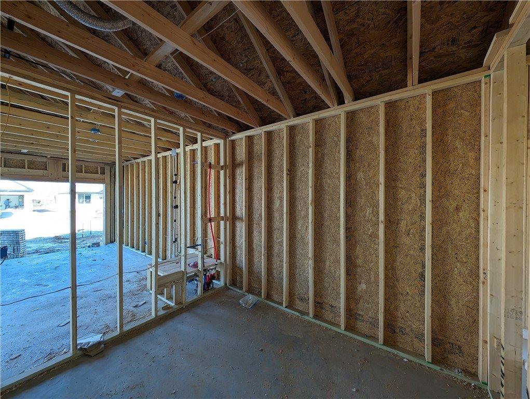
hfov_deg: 110.5
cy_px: 200
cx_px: 265
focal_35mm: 12
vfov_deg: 94.6
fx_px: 184
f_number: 1.95
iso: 55
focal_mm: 2.23
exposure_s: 1/106
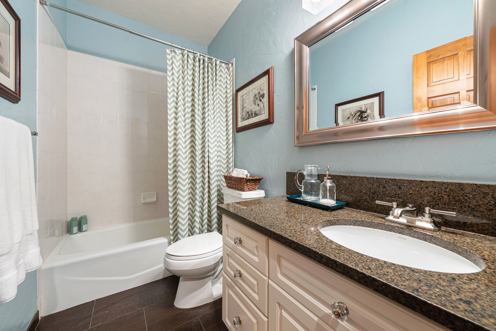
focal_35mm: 14
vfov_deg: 81.2
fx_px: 193
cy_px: 166
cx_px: 248
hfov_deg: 104.3
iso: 640
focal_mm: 14
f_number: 9
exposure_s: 1
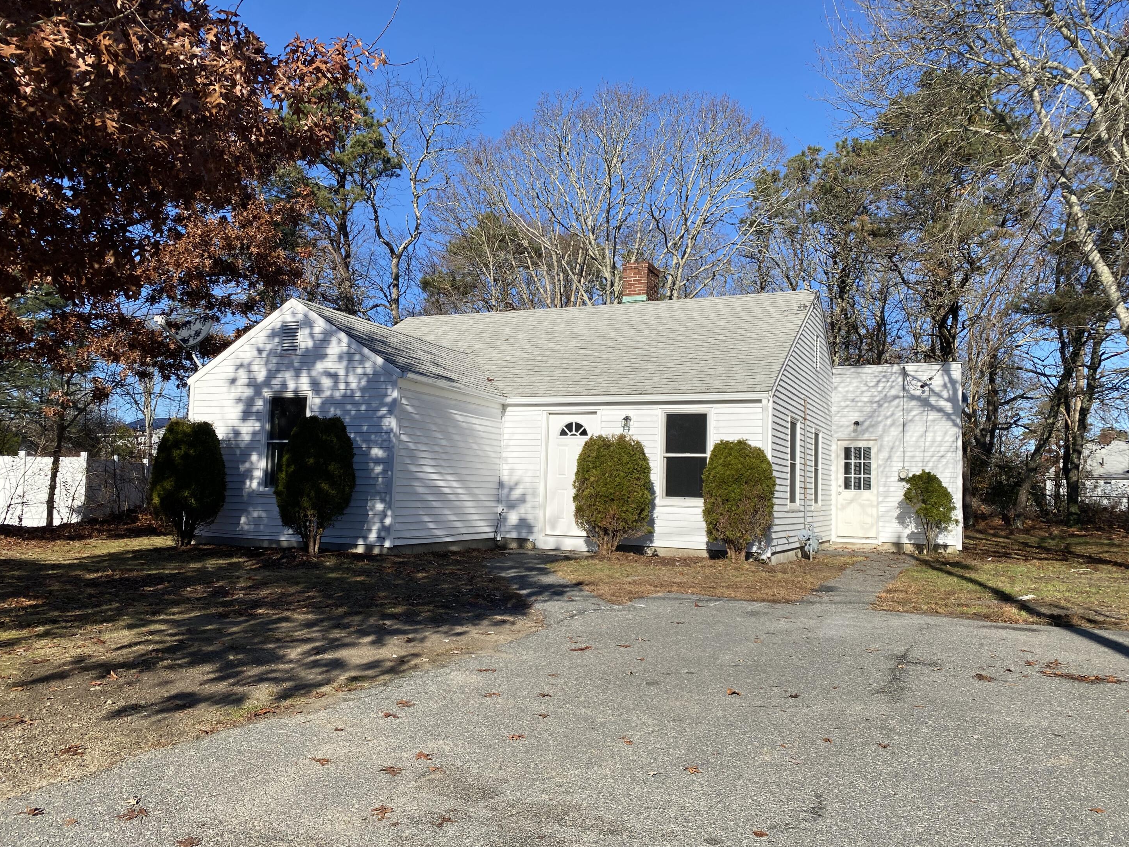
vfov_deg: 51.3
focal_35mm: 27
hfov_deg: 65.3
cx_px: 570
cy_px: 439
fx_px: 881
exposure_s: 1/3300
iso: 32
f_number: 1.8
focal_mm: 4.25
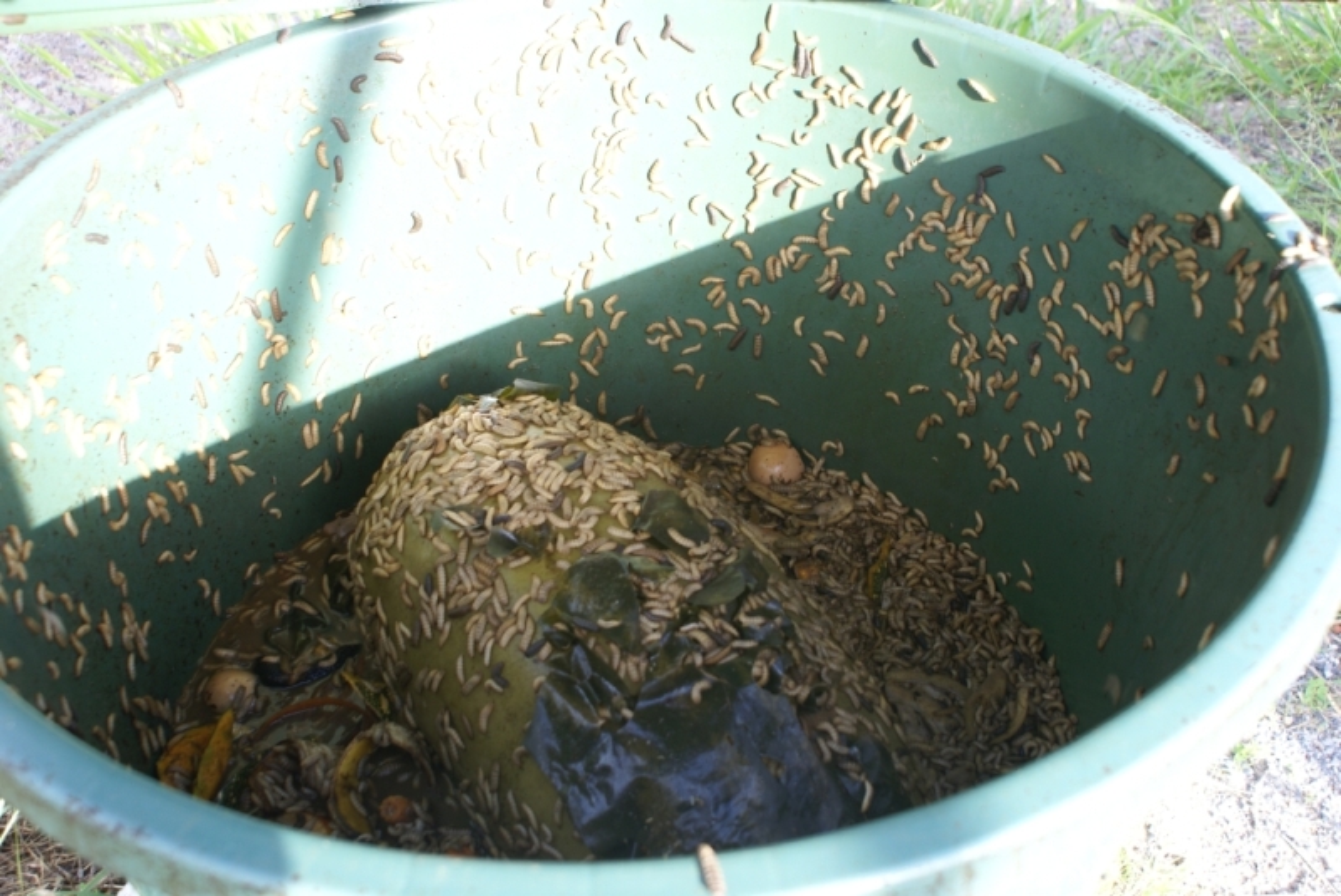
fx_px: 1566
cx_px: 670
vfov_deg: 32.0
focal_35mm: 42
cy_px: 448
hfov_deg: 46.4
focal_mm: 28
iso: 100
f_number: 5
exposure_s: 1/60
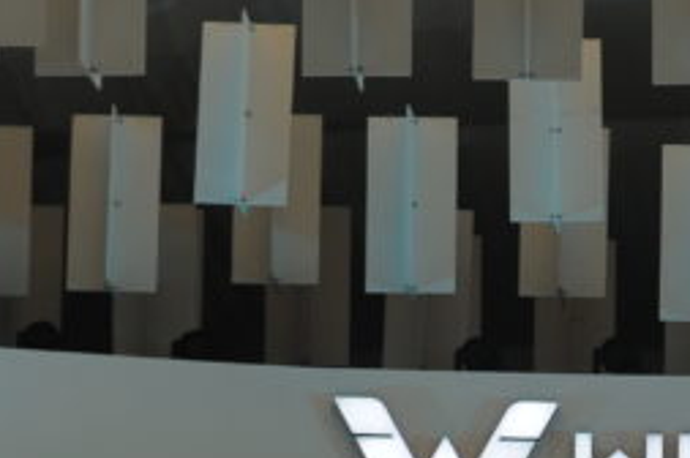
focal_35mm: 251
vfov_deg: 5.4
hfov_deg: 8.2
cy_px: 901
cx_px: 649
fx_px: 4805
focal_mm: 62
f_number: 3.5
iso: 500
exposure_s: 1/160
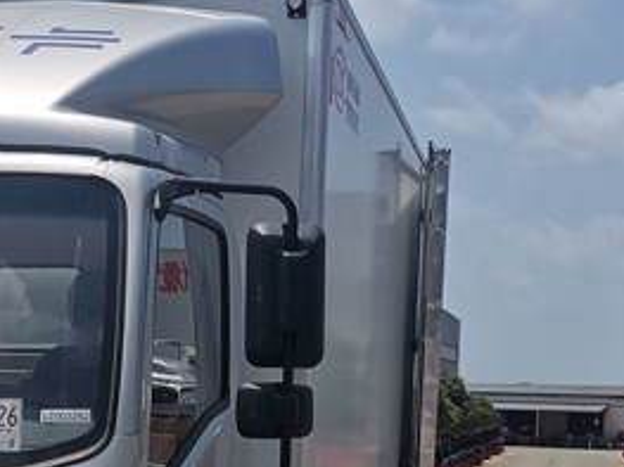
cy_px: 465
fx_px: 1423
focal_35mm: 79
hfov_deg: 23.6
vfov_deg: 18.2
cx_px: -5
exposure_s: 1/4651
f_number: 1.8
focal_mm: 4.75
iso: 50
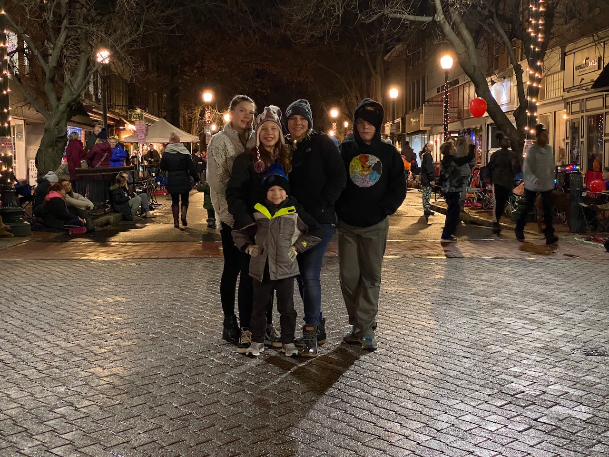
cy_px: 228
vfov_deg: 28.0
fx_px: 915
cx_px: 304
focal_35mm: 52
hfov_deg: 36.8
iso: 1000
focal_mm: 6
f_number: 2
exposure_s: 1/30
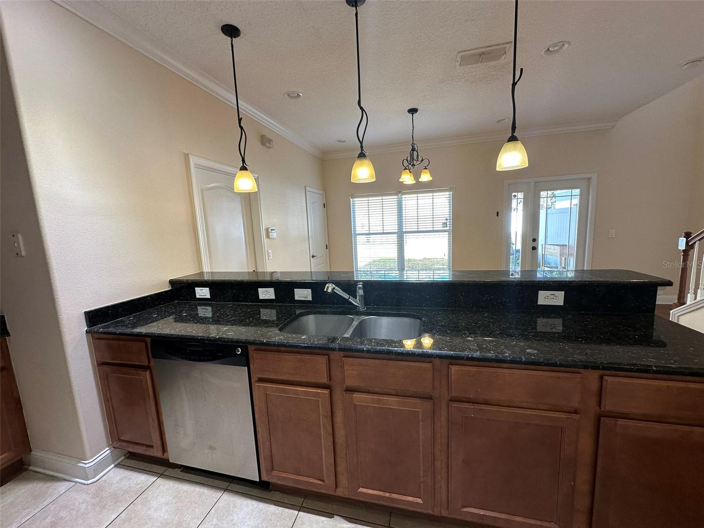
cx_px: 352
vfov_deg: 85.7
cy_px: 264
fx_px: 285
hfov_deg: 102.1
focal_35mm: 14
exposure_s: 1/120
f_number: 2.2
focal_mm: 2.22
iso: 100
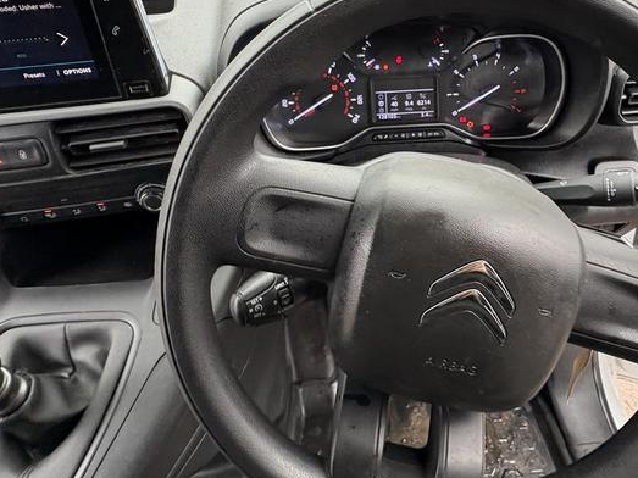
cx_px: 373
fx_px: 442
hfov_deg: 71.1
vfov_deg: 56.0
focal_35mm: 24
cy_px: 172
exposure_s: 1/60
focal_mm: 2.22
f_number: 2.2
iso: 160
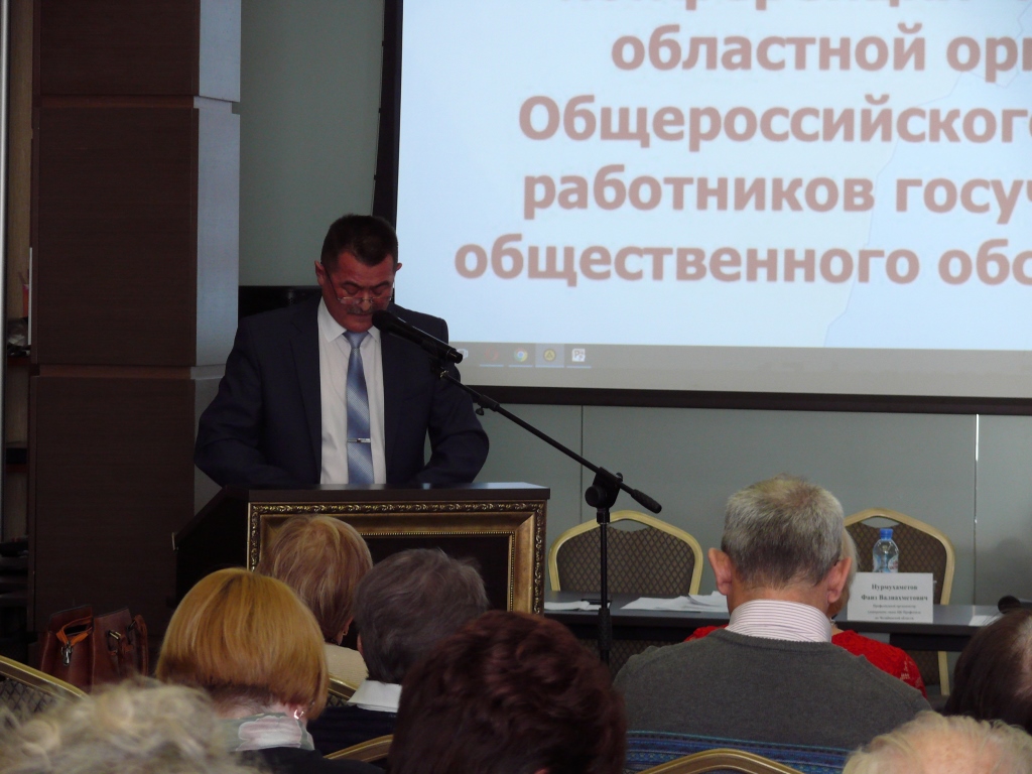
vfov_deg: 11.0
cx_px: 516
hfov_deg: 14.6
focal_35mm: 135
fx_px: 4025
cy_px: 387
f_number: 3.6
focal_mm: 28.5
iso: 200
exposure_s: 1/30
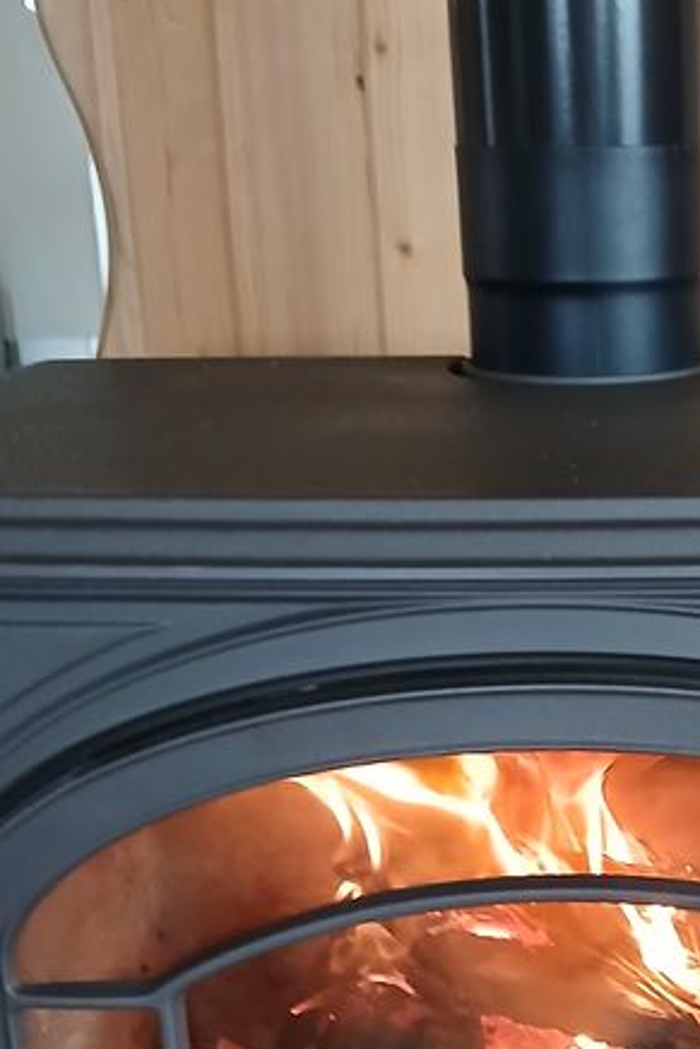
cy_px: 782
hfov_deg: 21.1
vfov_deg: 31.8
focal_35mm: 62
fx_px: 1807
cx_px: 729
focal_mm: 3.98
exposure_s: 1/25
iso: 500
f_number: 1.8
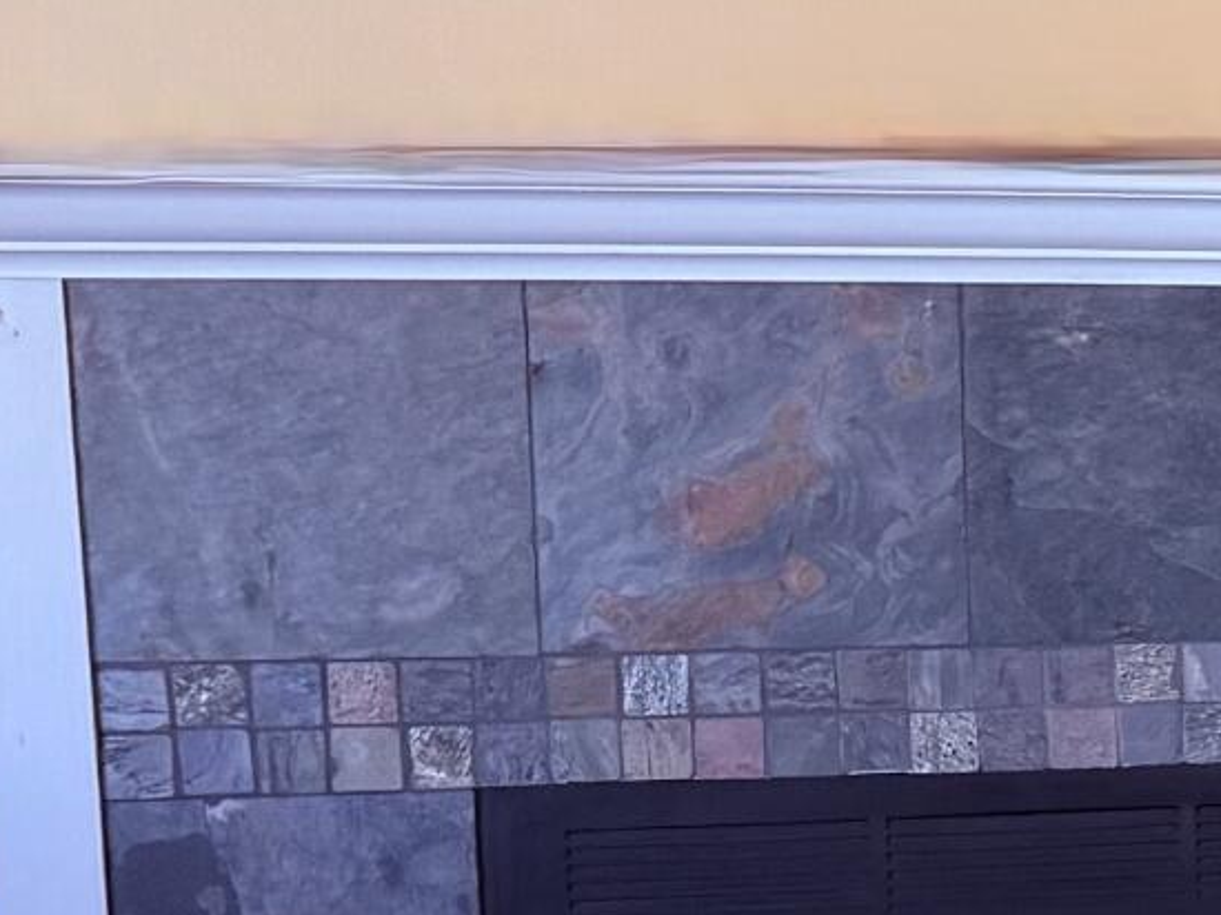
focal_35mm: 131
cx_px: 2633
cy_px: 733
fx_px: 4619
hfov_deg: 12.7
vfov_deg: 11.3
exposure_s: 1/60
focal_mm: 6.76
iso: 200
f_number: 1.78
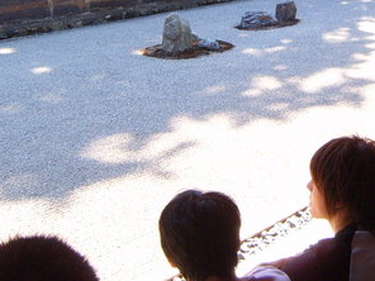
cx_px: 296
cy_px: -13
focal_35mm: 80
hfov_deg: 24.1
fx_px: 867
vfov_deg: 17.9
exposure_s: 1/60
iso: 141
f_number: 6
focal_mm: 6.2
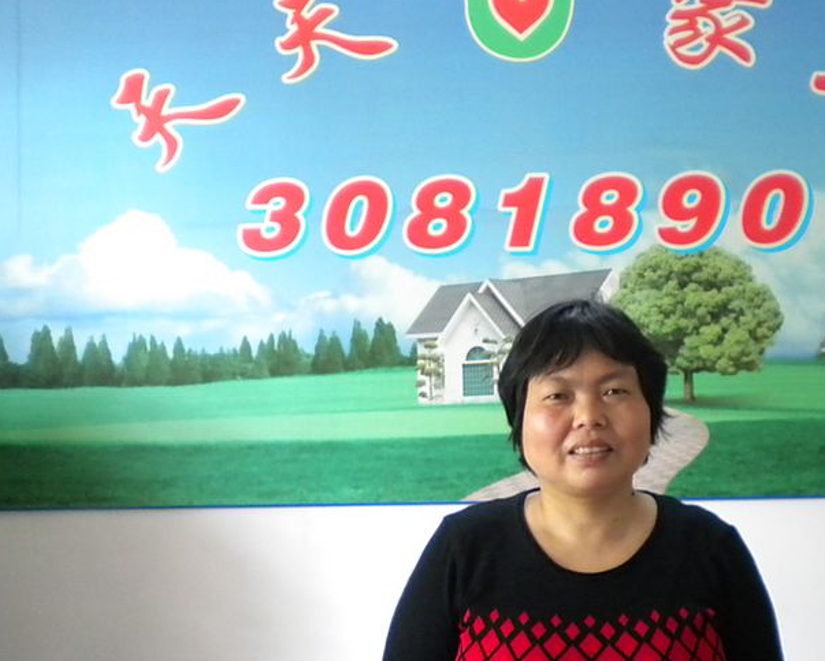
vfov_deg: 26.1
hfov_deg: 32.3
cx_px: 534
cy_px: 430
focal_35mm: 58
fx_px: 1417
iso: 400
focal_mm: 6.3
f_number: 3.1
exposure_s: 1/20.6
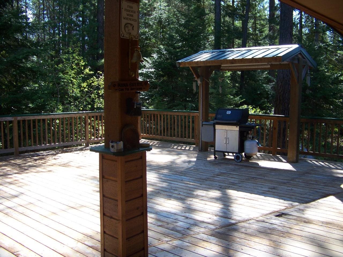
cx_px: 172
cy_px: 128
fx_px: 357
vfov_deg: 39.7
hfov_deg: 51.4
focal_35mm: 36
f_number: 2.8
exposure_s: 1/250
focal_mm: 5.85
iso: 64
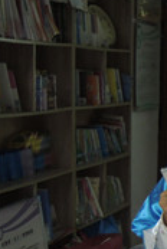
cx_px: 356
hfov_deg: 12.6
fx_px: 645
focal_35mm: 93
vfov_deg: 21.8
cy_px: 146
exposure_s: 1/15
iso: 400
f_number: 3
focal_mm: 5.5
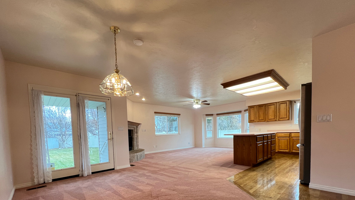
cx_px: 175
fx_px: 141
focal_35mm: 15
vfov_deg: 67.8
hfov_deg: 103.0
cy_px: 139
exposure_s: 1/120
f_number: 1.8
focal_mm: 1.57
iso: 200
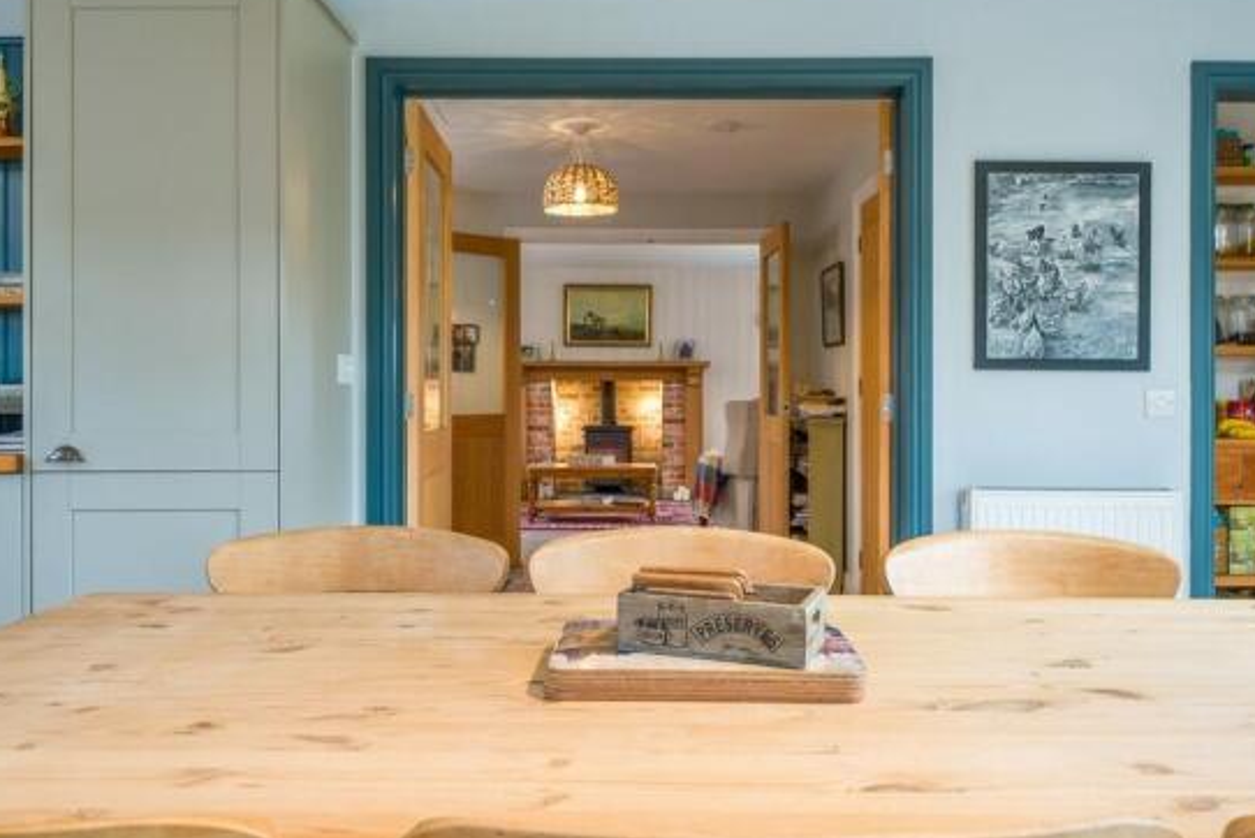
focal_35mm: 29
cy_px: 397
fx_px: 1011
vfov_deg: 45.0
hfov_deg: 63.6
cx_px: 636
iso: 160
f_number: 7.1
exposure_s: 1/6
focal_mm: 16
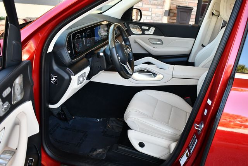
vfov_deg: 36.9
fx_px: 248
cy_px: 83
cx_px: 124
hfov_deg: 53.1
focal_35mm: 36
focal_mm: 18
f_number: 3.5
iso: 500
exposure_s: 1/250
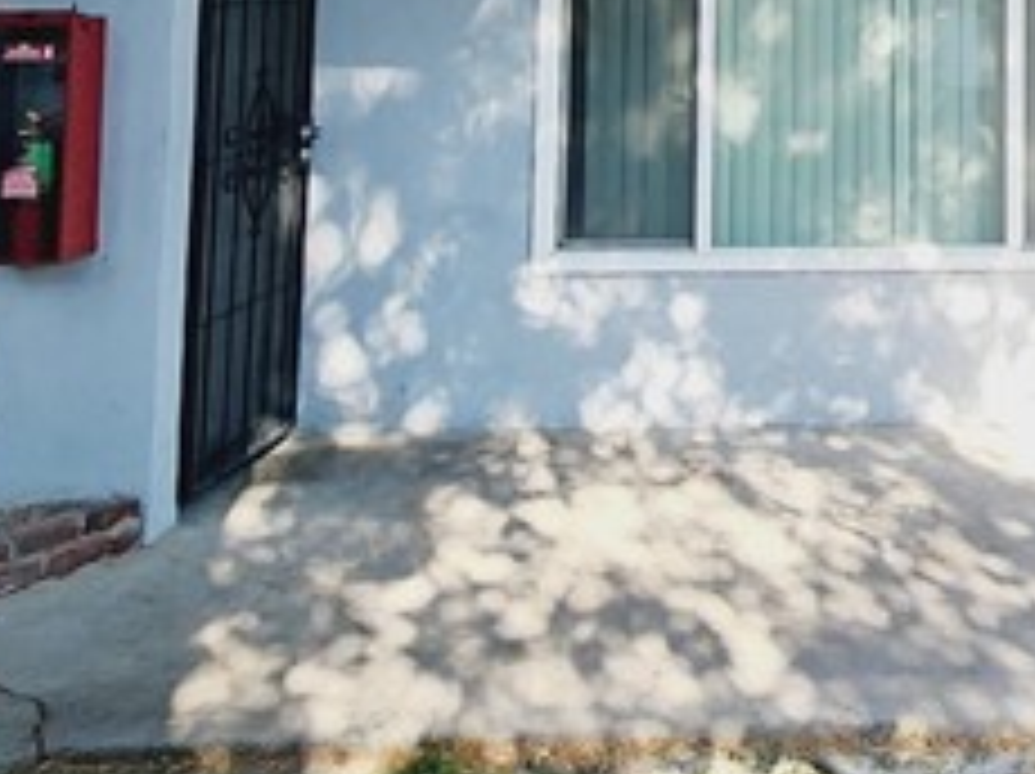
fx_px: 1732
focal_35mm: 58
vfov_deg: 22.8
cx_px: 1017
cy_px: -198
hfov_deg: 31.0
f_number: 2.2
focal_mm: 1.74
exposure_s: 1/365
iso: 32
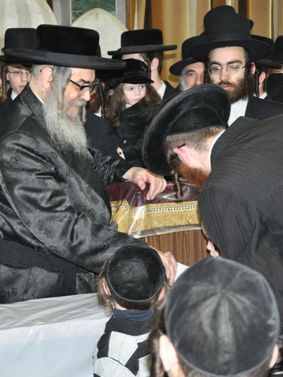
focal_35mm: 74
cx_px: 42
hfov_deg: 19.6
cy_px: 188
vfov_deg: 26.3
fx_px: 807
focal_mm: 34
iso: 800
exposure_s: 1/60
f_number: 4.2
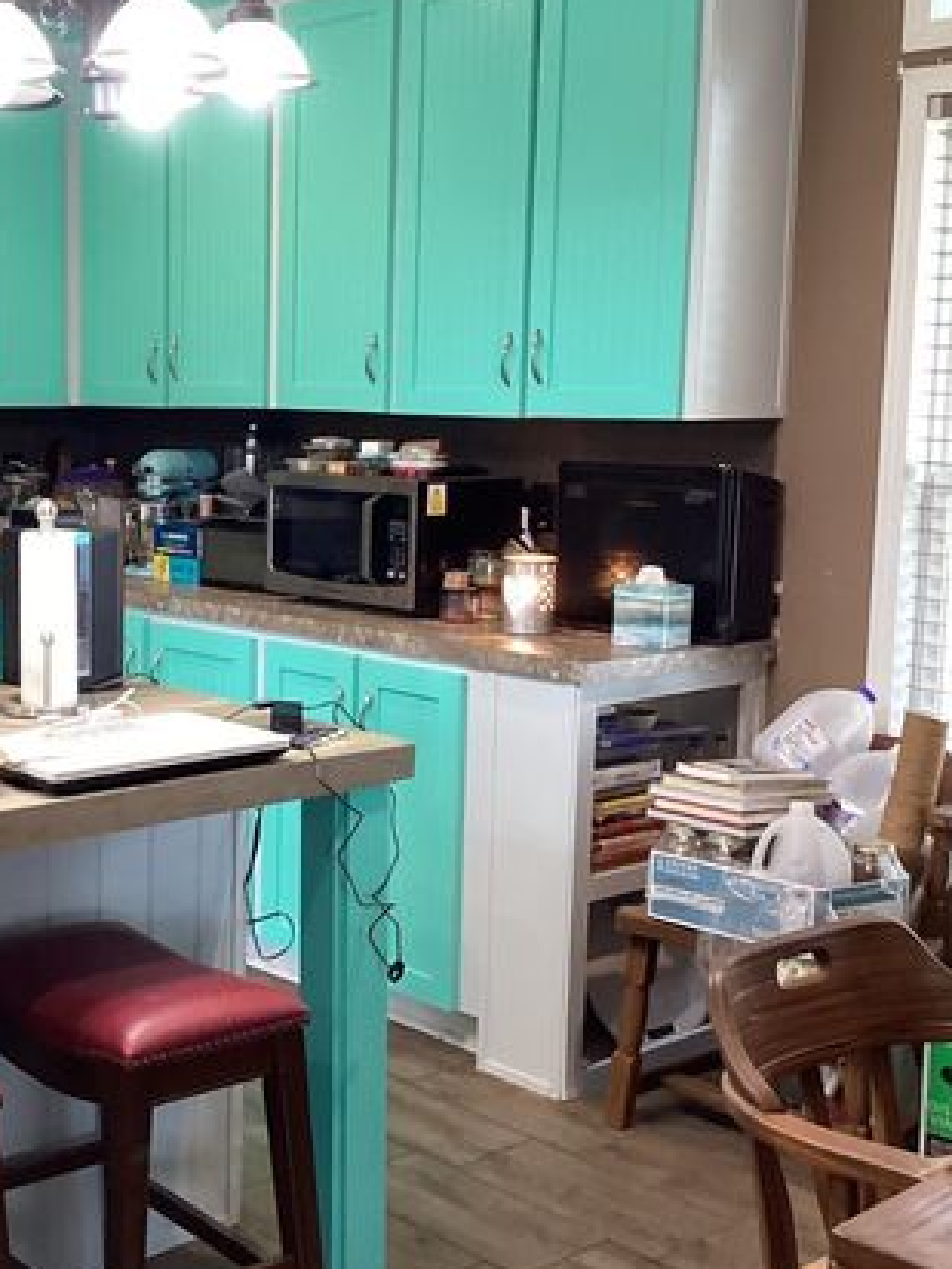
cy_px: 616
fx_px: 1833
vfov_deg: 38.2
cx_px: 200
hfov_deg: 28.5
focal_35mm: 50
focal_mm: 3.3
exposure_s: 1/60
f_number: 2.4
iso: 200
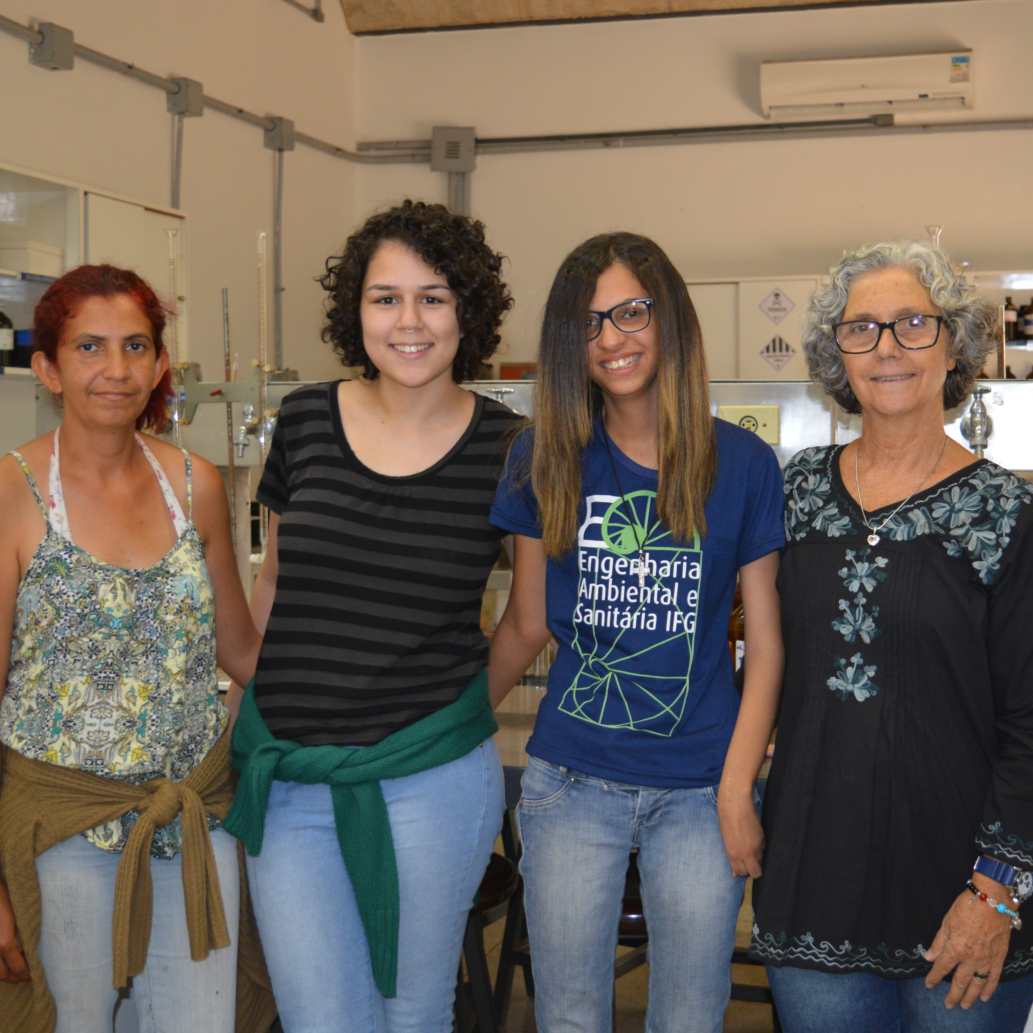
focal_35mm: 49
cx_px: 608
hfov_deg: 34.8
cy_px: 517
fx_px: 1642
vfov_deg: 34.9
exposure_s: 1/60
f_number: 4
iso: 560
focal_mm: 25
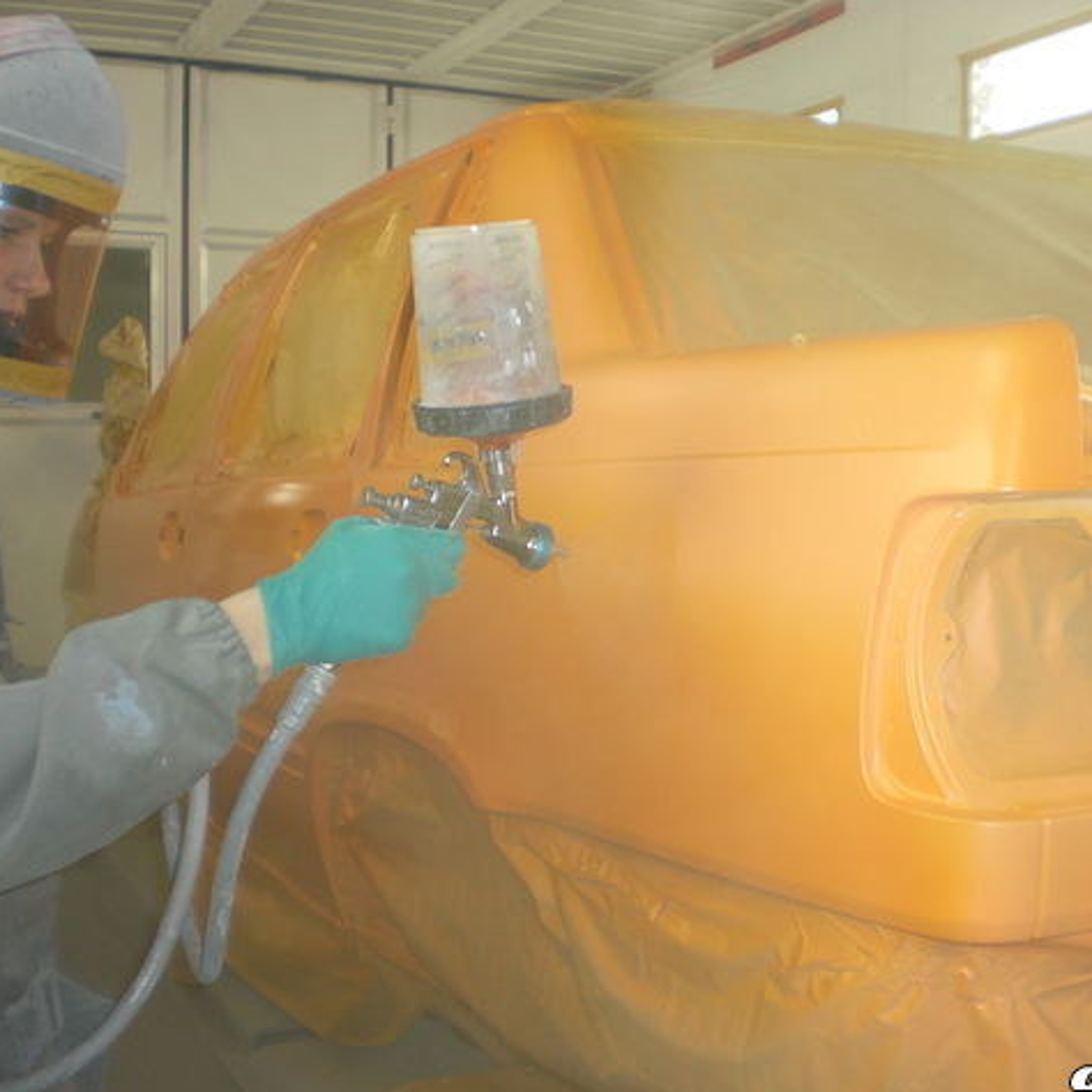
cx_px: 728
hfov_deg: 38.7
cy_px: 548
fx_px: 1535
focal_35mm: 43
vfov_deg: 39.2
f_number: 3.1
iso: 100
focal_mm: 6.3
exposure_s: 1/80
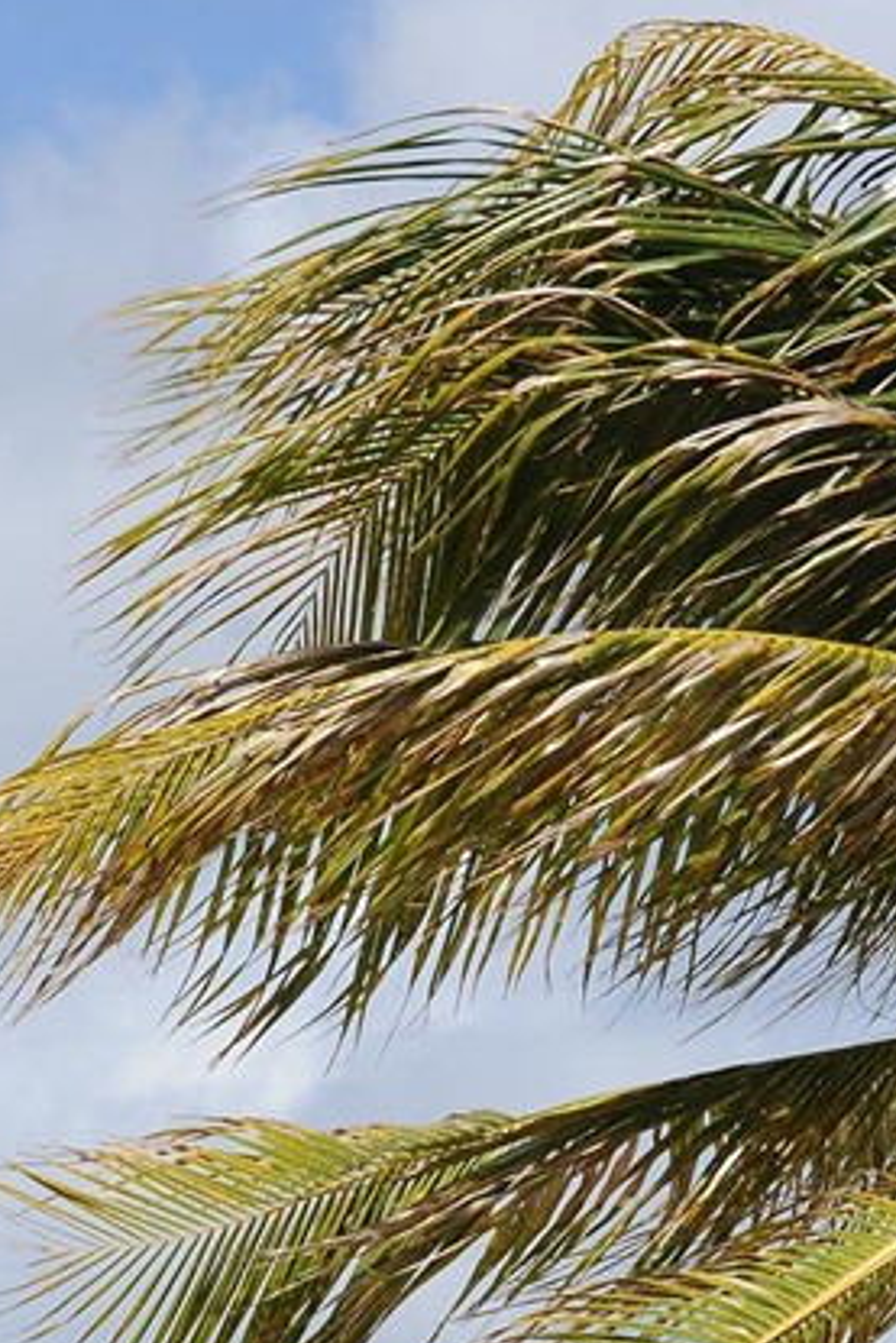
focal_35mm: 203
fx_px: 7580
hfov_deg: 6.8
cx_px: 650
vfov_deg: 10.1
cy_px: 1233
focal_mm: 55
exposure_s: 1/400
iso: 200
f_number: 10
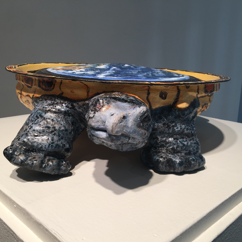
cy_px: 123
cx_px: 118
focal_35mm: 35
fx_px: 277
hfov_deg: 47.2
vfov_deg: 47.2
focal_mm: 4.15
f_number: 2.2
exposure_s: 1/60
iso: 25
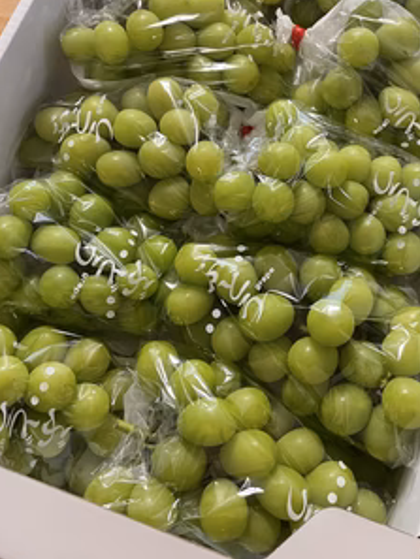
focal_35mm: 35
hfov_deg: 40.5
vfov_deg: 52.2
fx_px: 566
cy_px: 216
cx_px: 258
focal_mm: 4.2
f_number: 1.6
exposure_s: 1/50
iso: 320
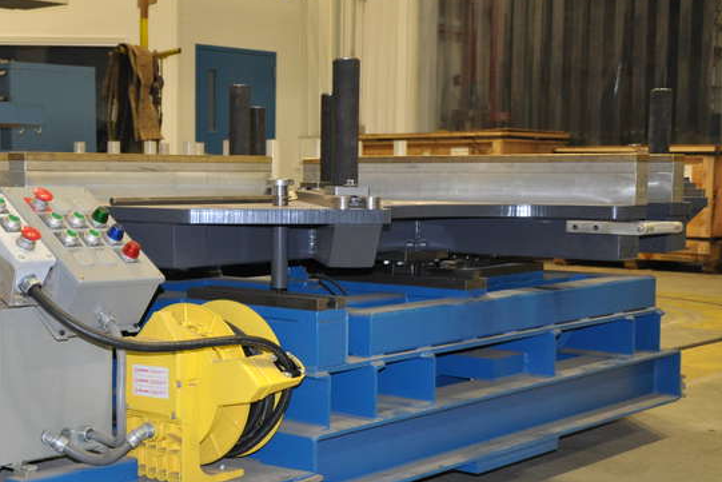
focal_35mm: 62
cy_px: 272
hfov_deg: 31.9
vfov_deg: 21.9
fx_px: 1244
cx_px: 191
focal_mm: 28
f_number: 4
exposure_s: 1/30
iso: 800
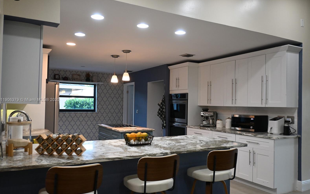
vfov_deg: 41.5
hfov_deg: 62.5
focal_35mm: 30
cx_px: 154
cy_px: 100
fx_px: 256
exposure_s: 1/125
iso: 1100
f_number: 3.8
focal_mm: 19.5
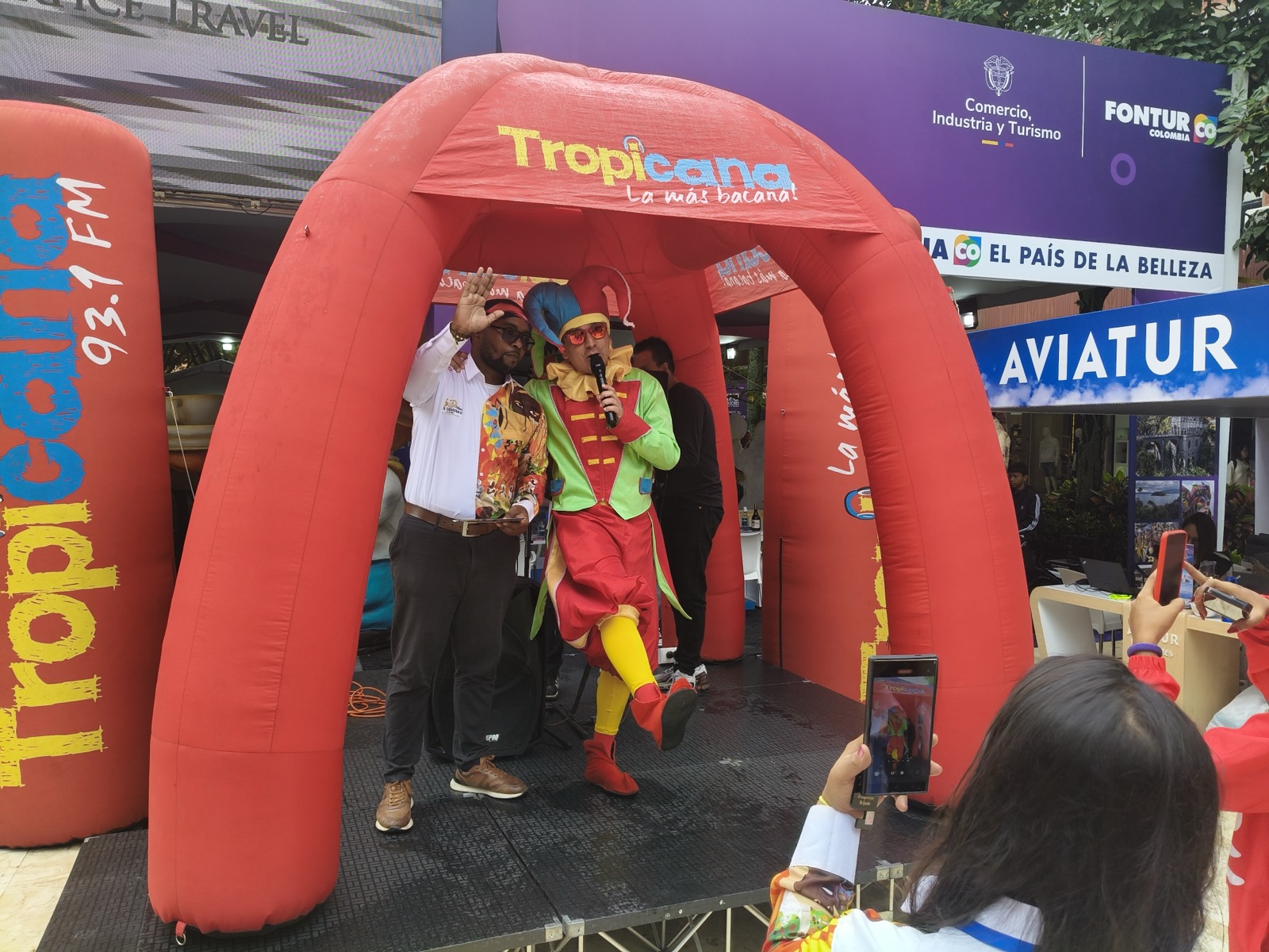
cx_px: 634
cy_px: 476
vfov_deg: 53.1
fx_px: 953
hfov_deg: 67.3
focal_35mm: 26
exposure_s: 1/740
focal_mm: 4.84
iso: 80
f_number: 1.8
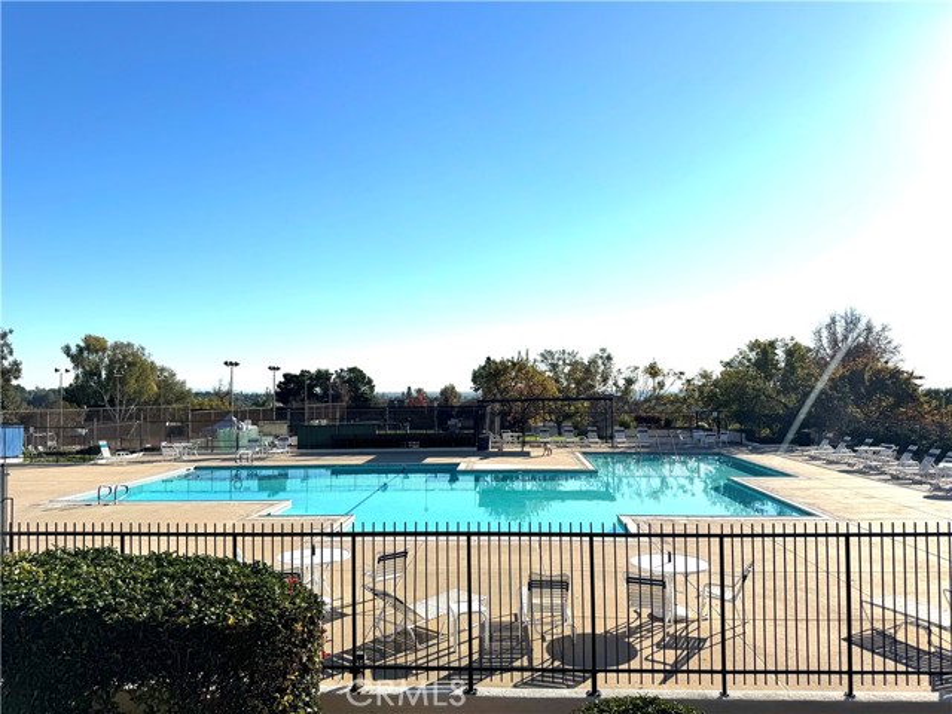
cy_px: 357
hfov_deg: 71.6
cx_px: 476
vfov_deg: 56.8
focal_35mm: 24
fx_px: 660
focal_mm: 6.76
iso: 80
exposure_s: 1/9009
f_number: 1.78
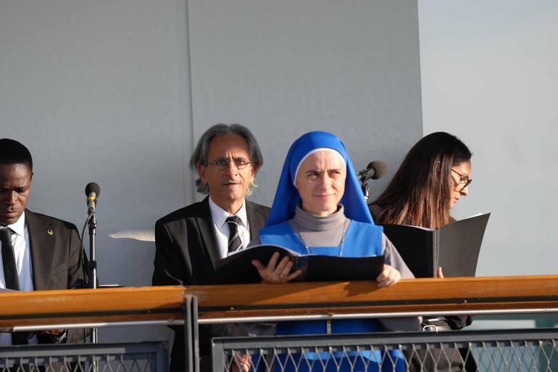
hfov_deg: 6.9
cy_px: 186
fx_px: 4649
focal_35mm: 300
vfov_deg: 4.6
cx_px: 279
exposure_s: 1/500
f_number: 4
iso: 100
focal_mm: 200
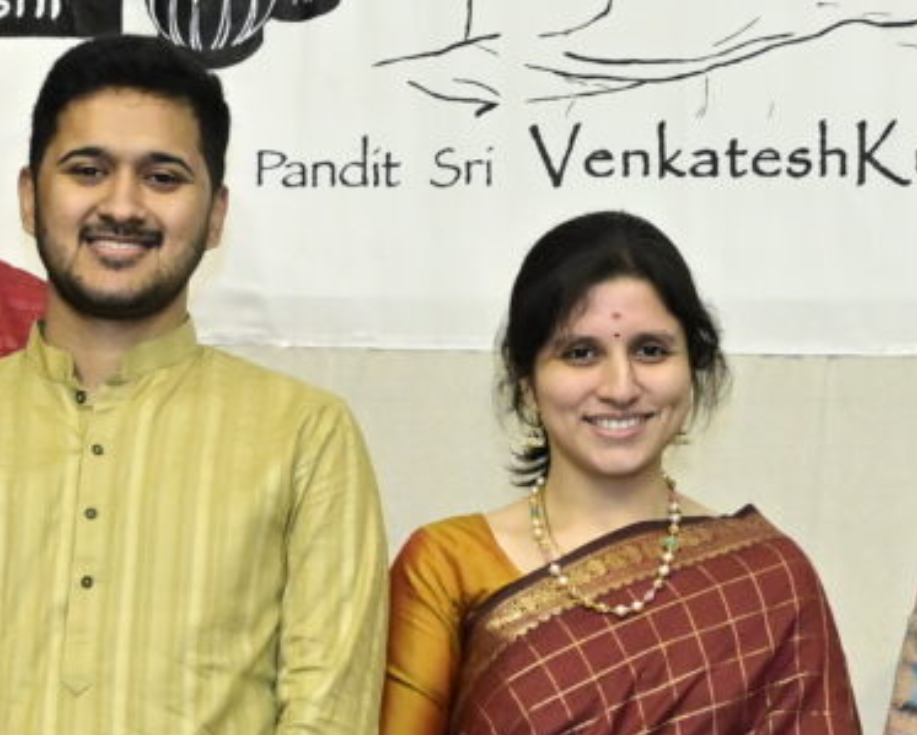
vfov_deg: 6.2
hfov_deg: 7.5
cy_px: 498
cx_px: 1473
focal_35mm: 251
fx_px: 6817
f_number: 4
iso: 2000
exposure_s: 1/125
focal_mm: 39
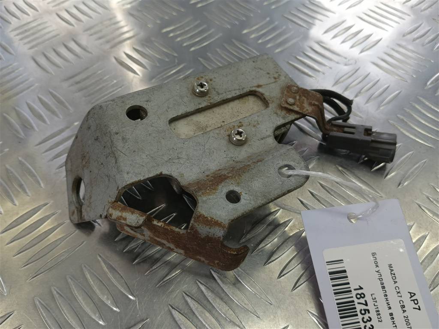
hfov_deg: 65.3
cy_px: 164
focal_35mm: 27
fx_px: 342
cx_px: 220
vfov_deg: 51.4
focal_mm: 4.11
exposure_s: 1/100
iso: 111
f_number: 1.6
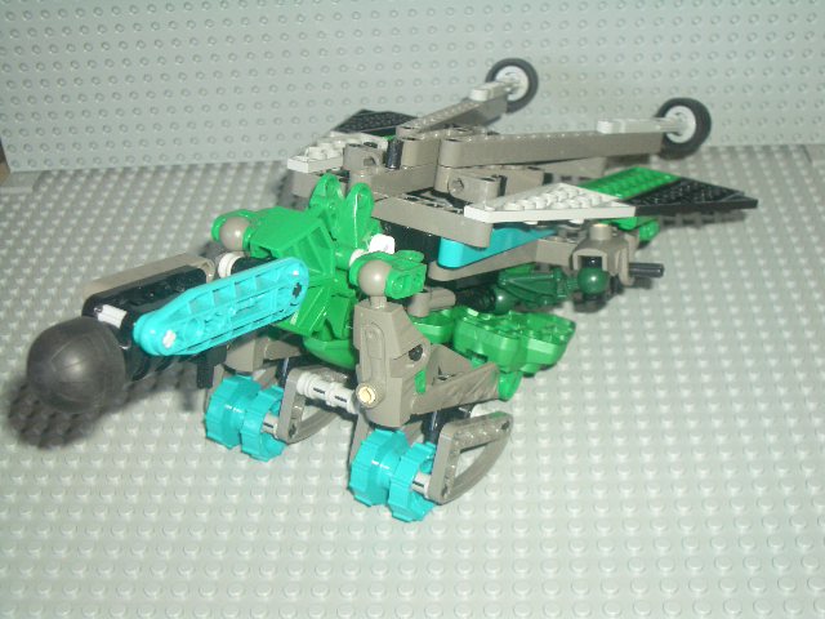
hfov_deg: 38.9
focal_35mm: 49
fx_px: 1168
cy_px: 310
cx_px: 412
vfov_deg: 29.7
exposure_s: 1/60
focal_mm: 8.2
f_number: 3.1
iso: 100
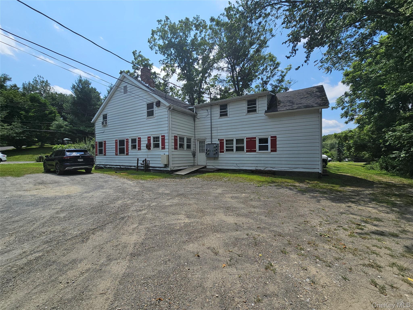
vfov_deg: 89.9
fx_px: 155
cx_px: 206
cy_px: 155
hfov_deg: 106.2
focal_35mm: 13
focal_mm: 2.2
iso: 50
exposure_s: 1/2730
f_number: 2.2
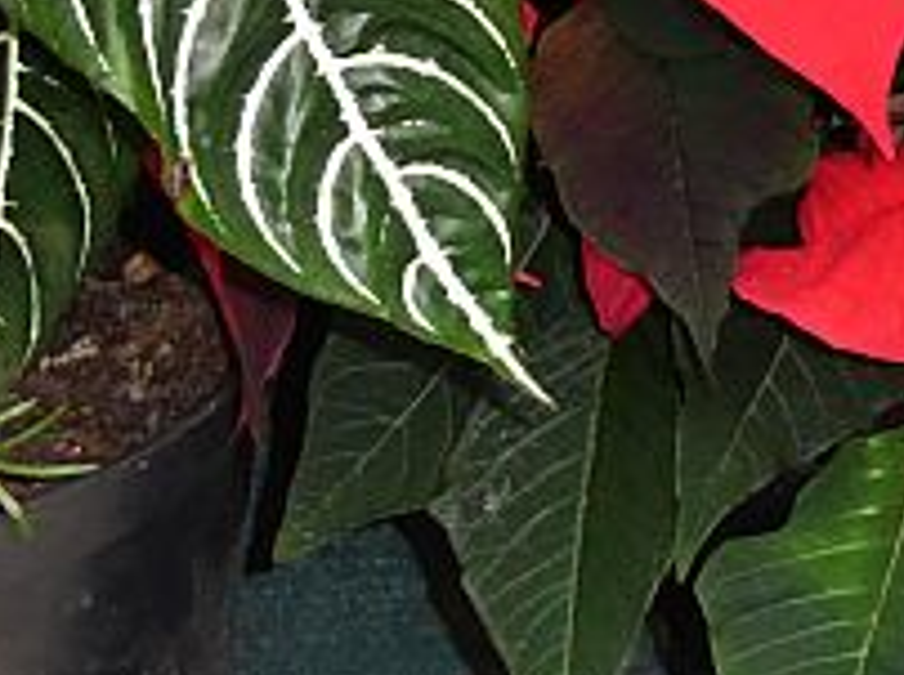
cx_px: 868
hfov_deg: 8.3
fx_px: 6208
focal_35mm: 238
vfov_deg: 6.2
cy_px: -85
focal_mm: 12.5
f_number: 4.5
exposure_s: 1/60
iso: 800
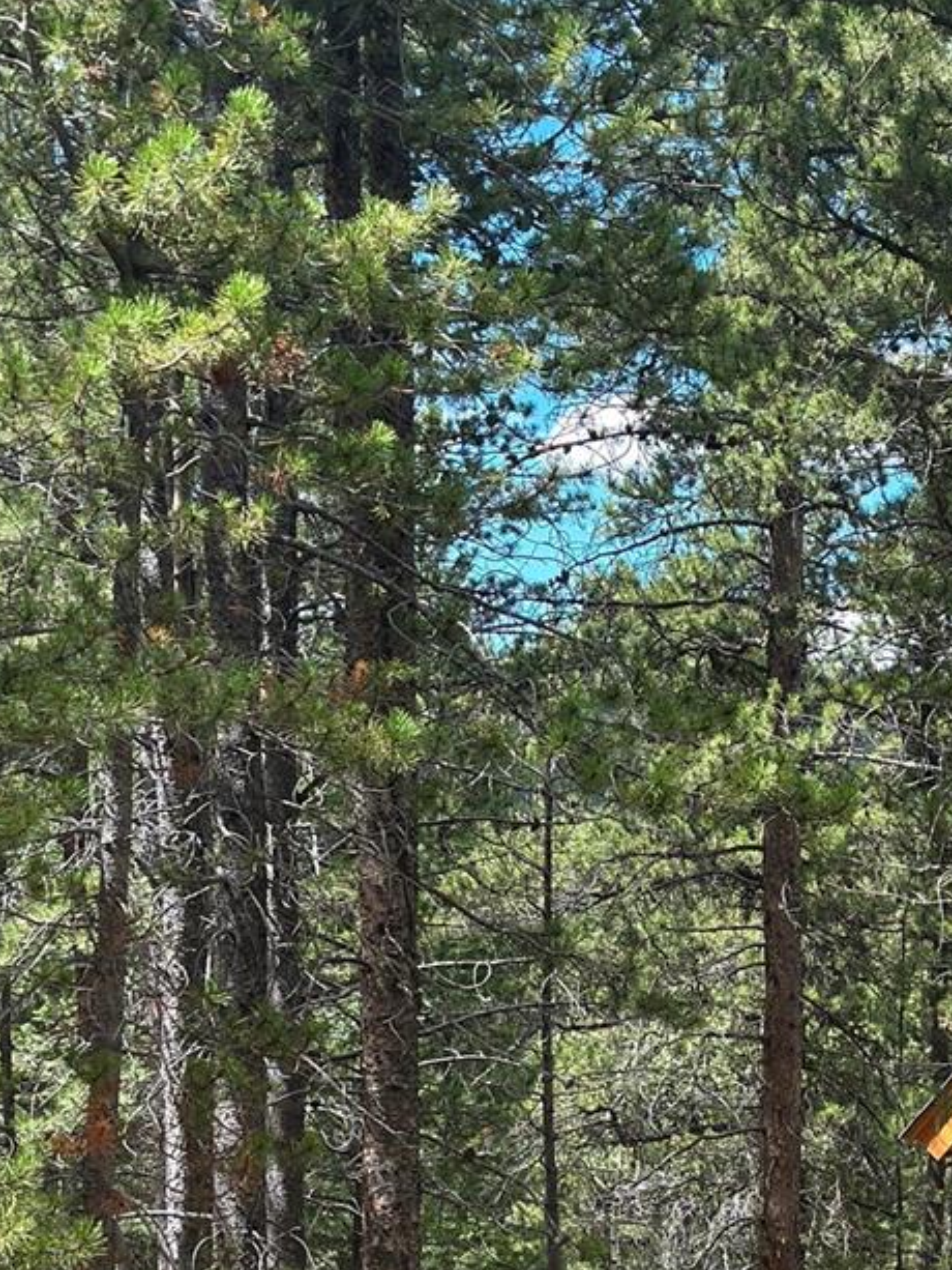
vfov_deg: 20.4
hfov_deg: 15.6
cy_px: 1139
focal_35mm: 94
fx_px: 3446
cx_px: 851
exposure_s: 1/935
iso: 80
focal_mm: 6.86
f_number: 1.78
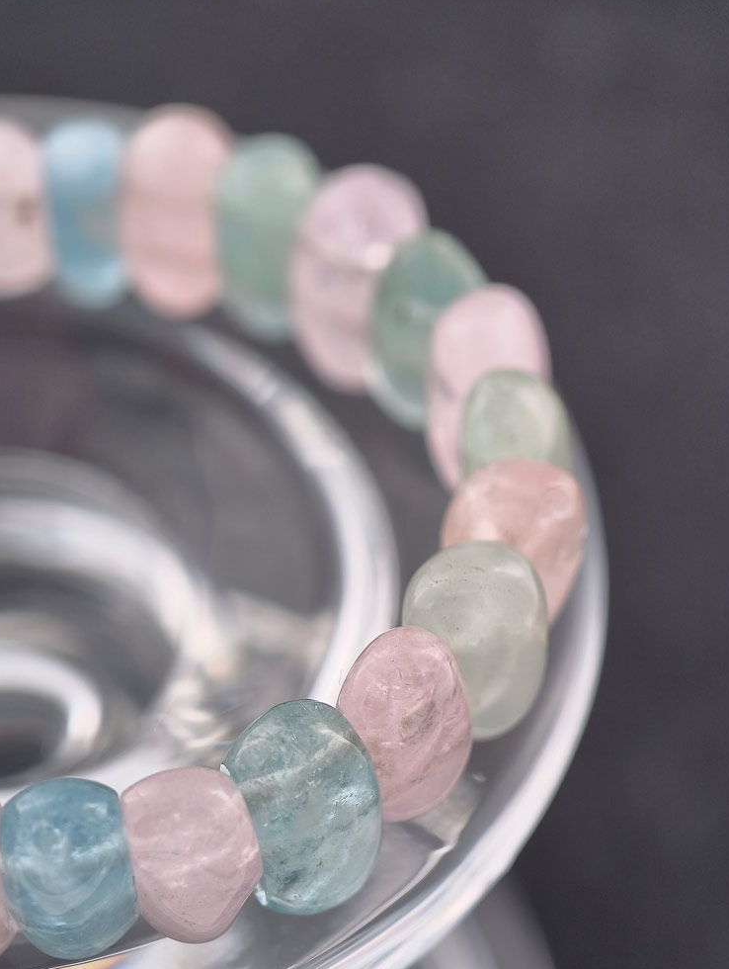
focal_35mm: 100
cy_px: 560
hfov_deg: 14.8
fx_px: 2801
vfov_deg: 19.6
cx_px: 317
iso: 125
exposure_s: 1/160
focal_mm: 22.48
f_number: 2.67
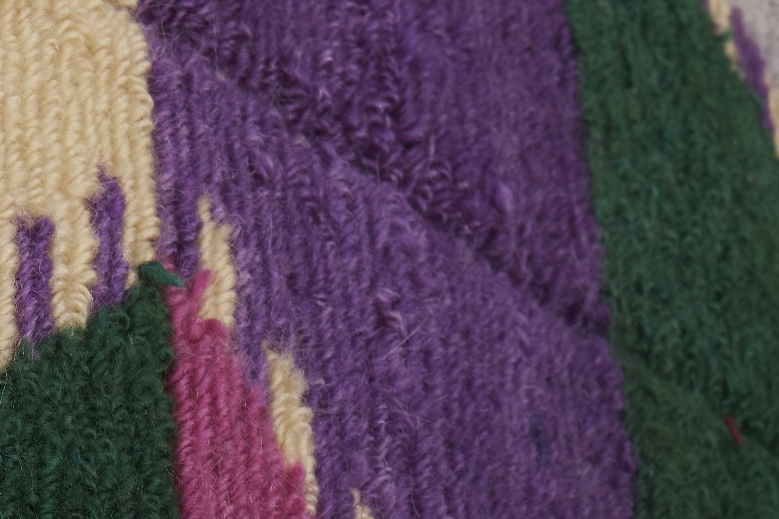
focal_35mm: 191
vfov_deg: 7.2
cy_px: 256
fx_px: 4133
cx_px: -63
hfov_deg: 10.6
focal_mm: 55
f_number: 13
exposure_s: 1/160
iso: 160
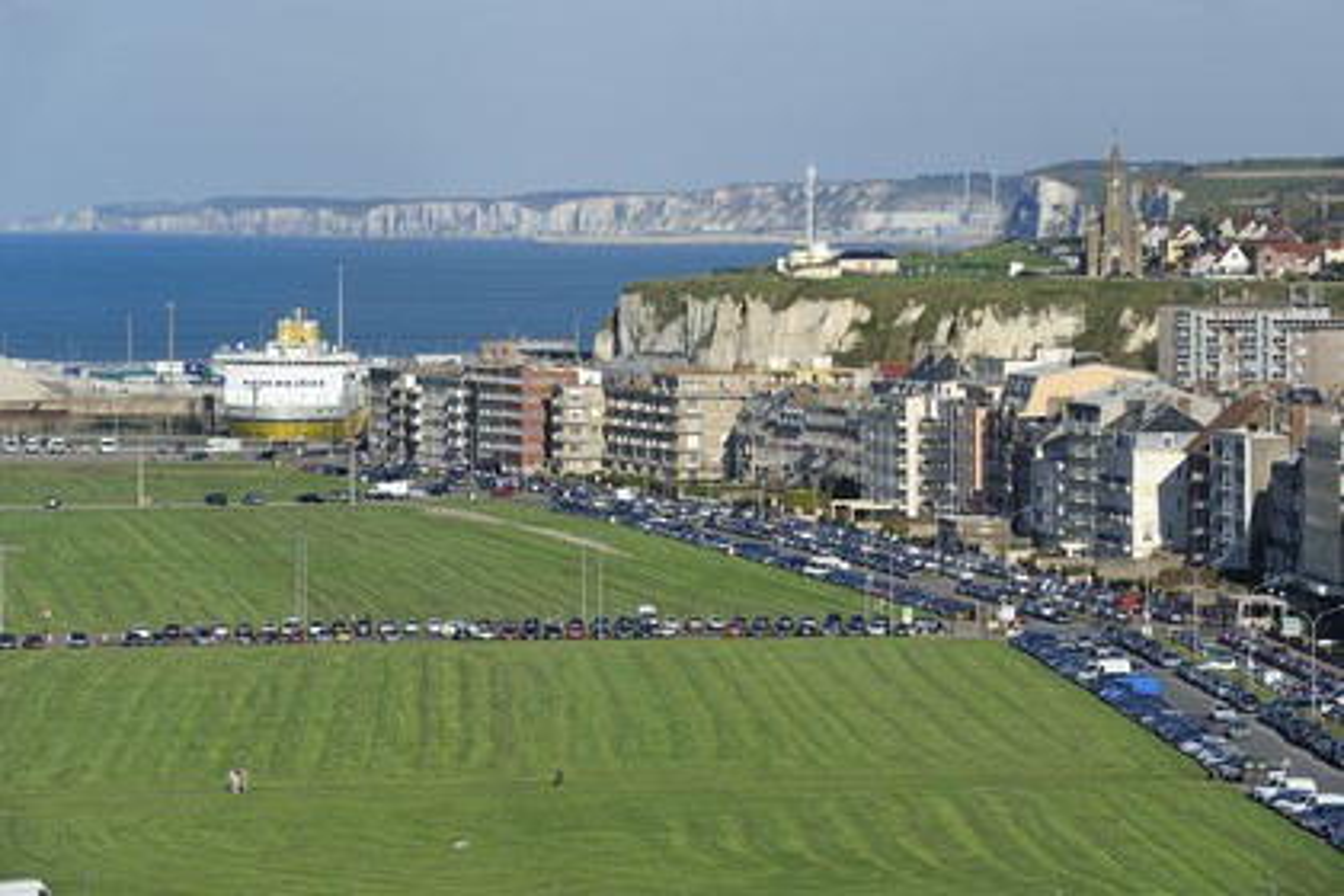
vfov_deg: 6.9
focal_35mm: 200
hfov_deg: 10.3
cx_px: 672
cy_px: 448
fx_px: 7466
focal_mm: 200
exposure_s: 1/250
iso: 200
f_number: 13
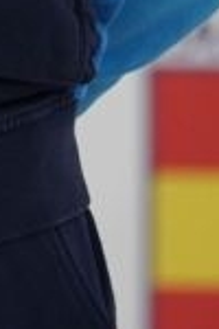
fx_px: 14553
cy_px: -465
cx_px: -296
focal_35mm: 1595
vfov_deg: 1.3
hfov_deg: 0.9
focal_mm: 200
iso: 1250
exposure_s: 1/250
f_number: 2.8
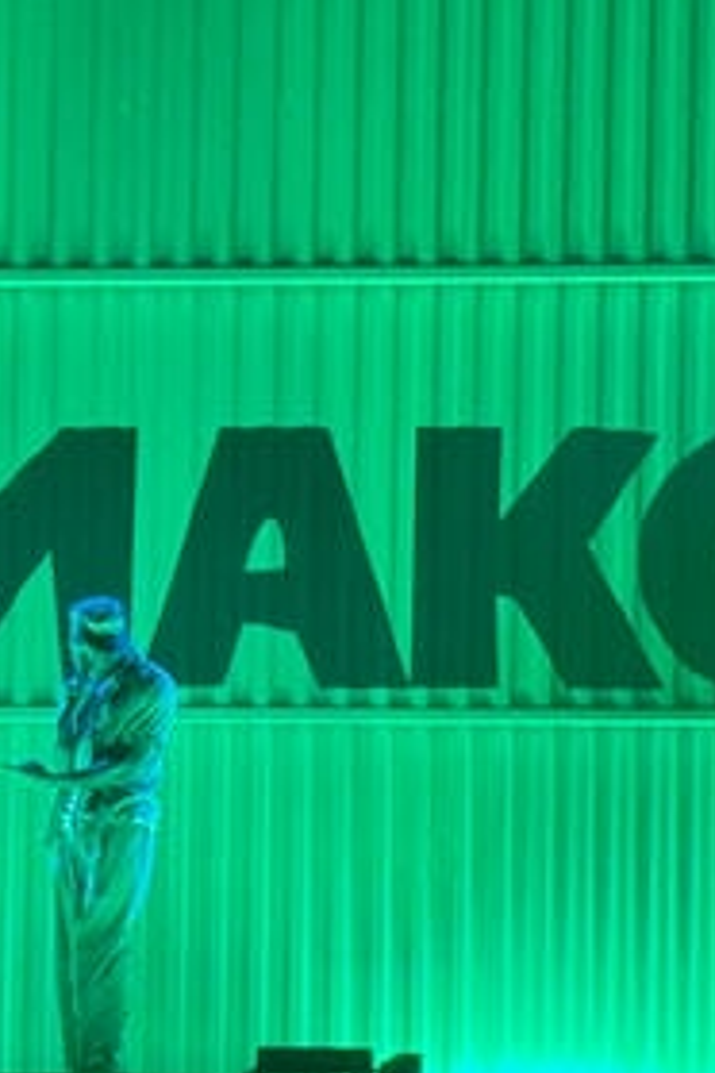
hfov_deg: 7.0
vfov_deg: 10.5
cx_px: -204
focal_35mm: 193
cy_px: 1185
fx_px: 5749
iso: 160
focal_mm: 6.76
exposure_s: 1/60
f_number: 1.78
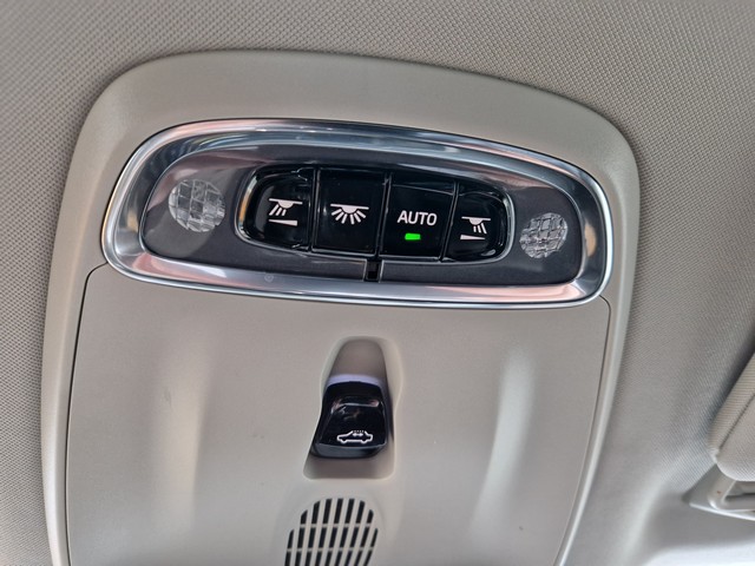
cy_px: 283
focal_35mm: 23
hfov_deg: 73.9
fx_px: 502
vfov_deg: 58.9
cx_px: 378
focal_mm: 5.4
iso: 640
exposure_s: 1/50
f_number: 1.8
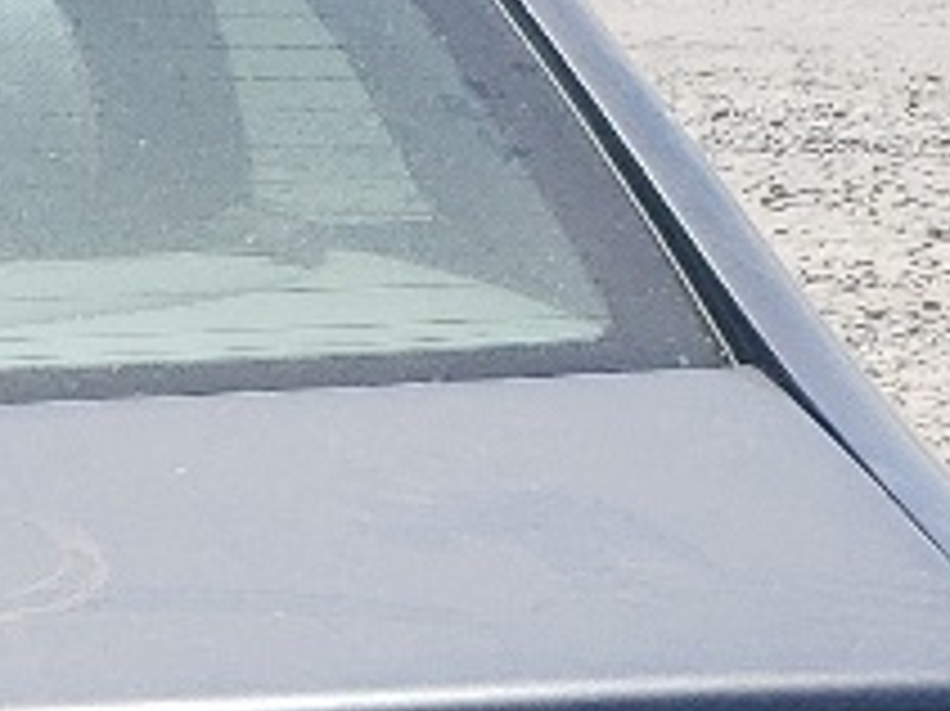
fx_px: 5403
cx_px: -662
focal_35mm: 197
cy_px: 1323
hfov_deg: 9.6
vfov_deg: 7.3
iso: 50
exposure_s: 1/2500
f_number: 1.5
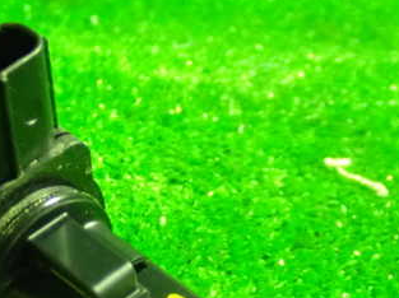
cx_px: 106
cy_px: 251
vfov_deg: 15.2
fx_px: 1105
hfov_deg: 20.3
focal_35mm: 96
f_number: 3.2
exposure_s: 1/50
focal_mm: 9.01
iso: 2500
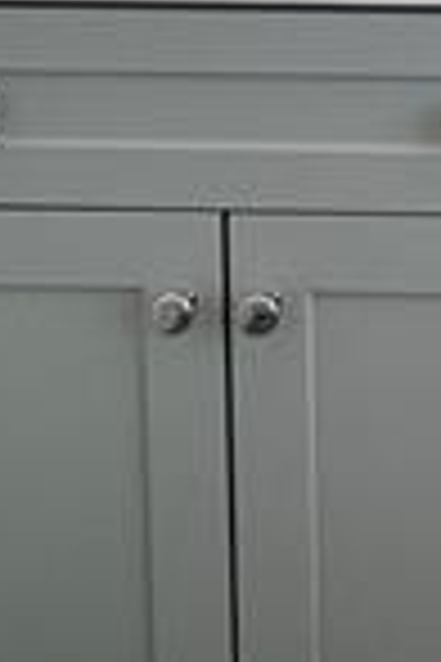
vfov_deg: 22.6
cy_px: -284
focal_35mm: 76
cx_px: 693
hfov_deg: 16.2
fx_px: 1396
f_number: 2.2
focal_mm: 2.22
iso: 50
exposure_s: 1/120
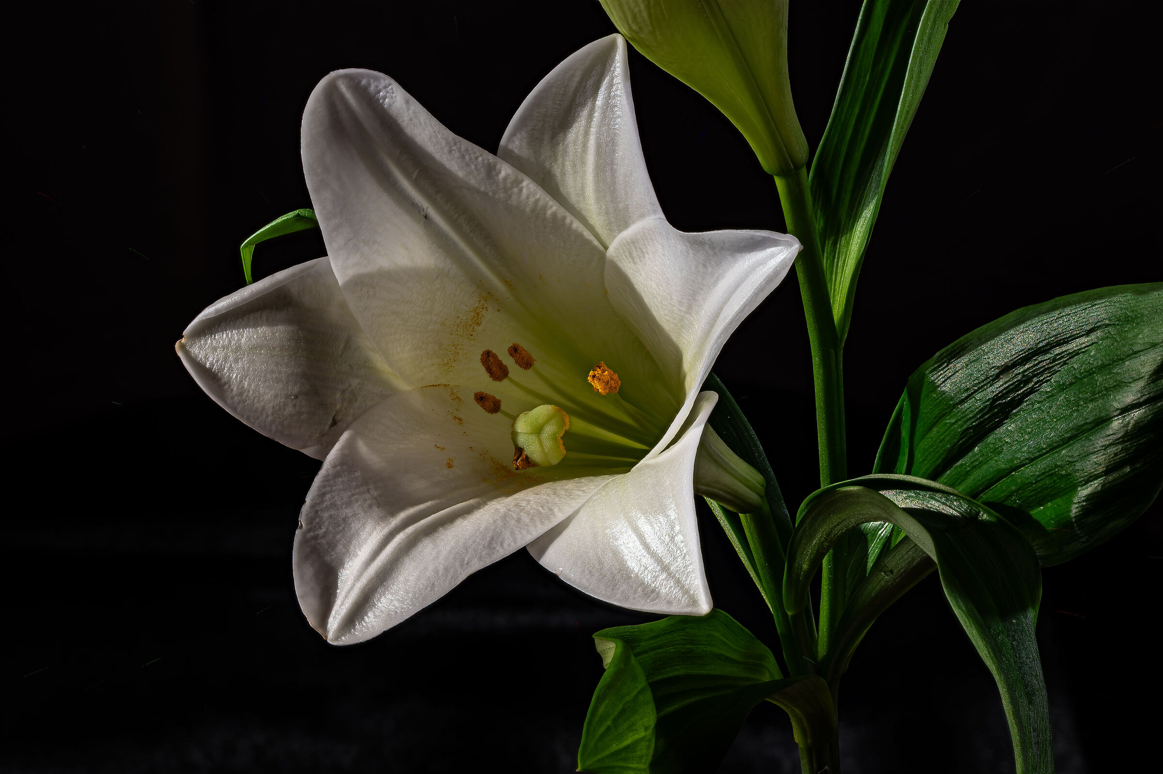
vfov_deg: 13.0
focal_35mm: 105
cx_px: 582
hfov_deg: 19.5
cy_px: 387
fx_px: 3390
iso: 100
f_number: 14
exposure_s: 1/20
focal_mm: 105
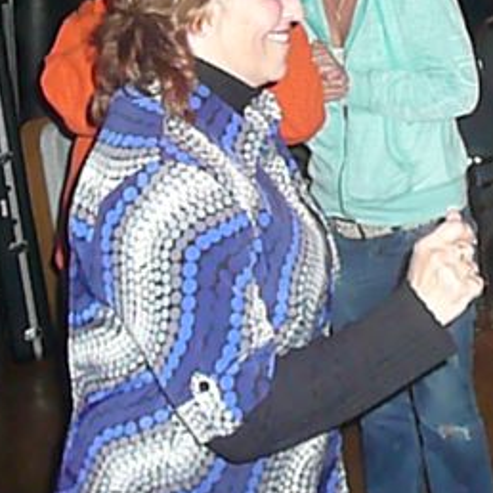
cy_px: 32
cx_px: 394
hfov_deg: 21.9
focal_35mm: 78
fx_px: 1257
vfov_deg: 21.6
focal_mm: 5.2
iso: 800
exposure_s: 1/30
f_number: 2.8
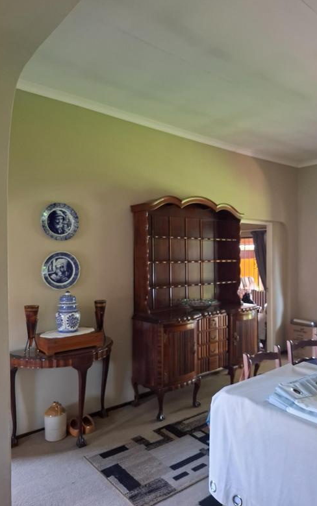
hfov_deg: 49.1
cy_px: 257
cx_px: 188
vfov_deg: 72.5
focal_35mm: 25
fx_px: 345
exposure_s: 1/50
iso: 320
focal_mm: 5.54
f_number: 1.8
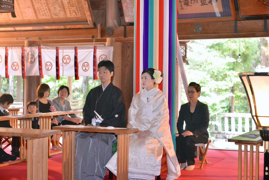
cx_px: 134
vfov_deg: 19.5
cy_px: 90
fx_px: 523
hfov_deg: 28.8
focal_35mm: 70
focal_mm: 70
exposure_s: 1/50
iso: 2000
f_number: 4
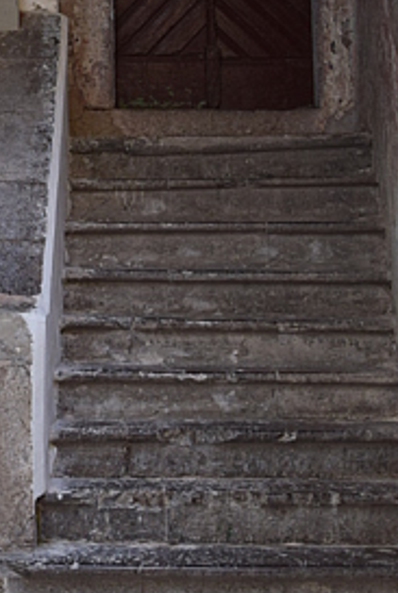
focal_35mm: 79
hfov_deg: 16.7
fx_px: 1305
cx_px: -70
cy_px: 143
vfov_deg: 25.3
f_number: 7.1
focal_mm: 18
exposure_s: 1/40
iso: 400
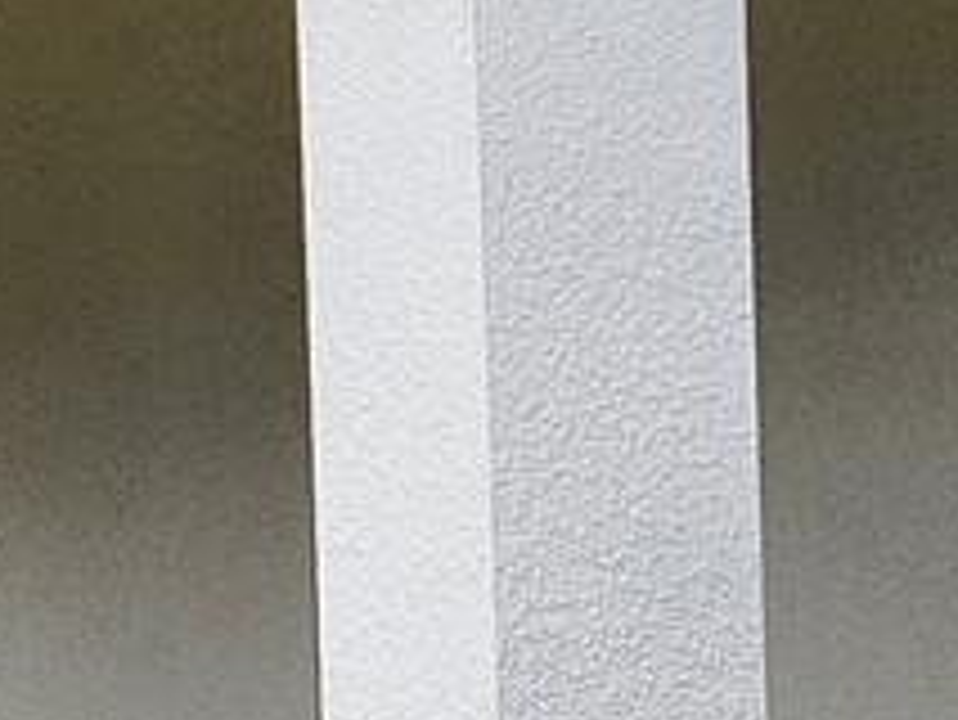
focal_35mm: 173
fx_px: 4790
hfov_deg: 11.0
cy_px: 567
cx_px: -459
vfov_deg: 8.6
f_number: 1.8
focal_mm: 5.4
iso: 20
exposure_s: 1/909
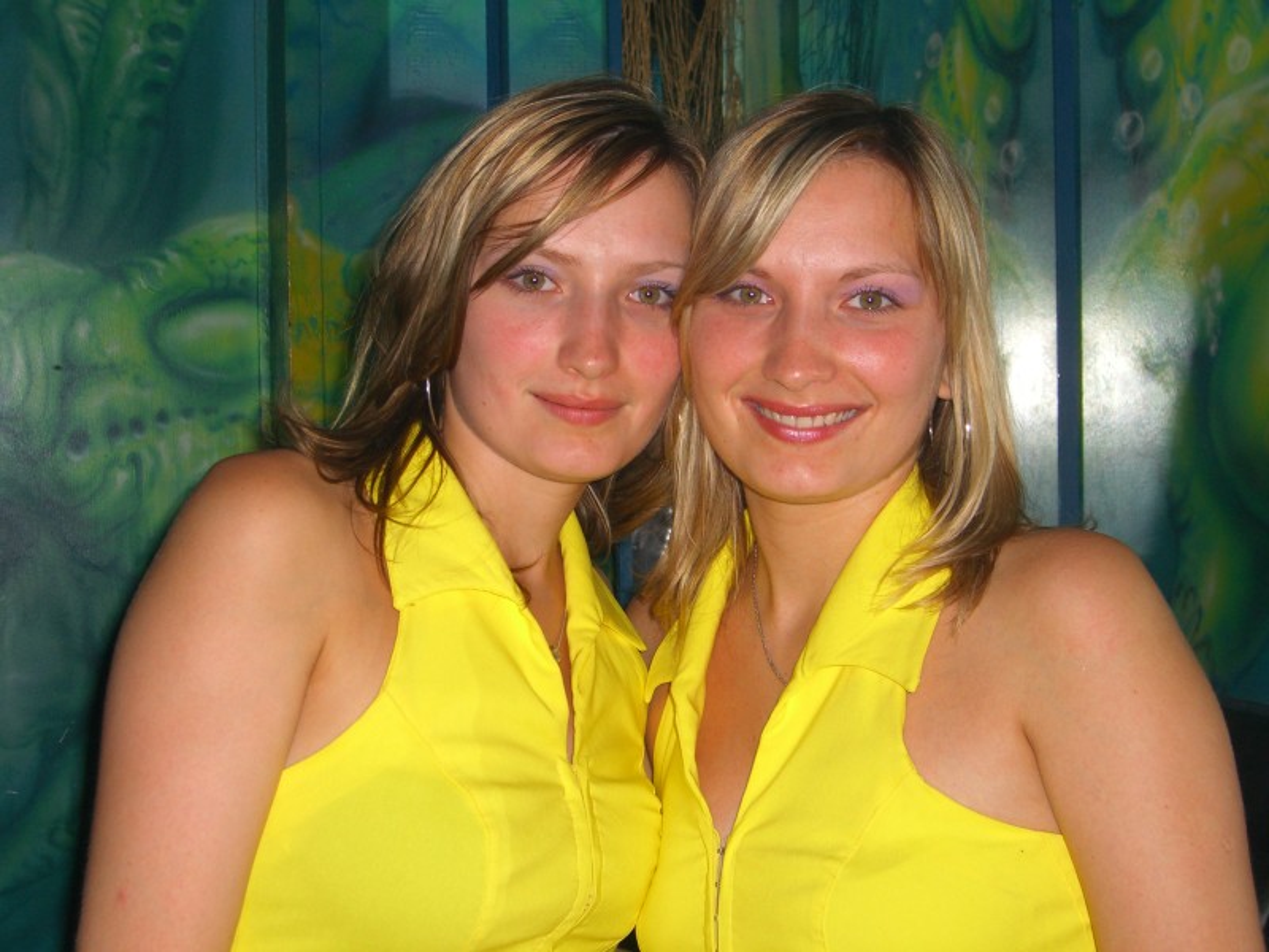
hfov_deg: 33.8
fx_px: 2090
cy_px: 476
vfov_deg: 25.7
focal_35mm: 57
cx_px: 634
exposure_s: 1/60
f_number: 3.6
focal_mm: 11.8
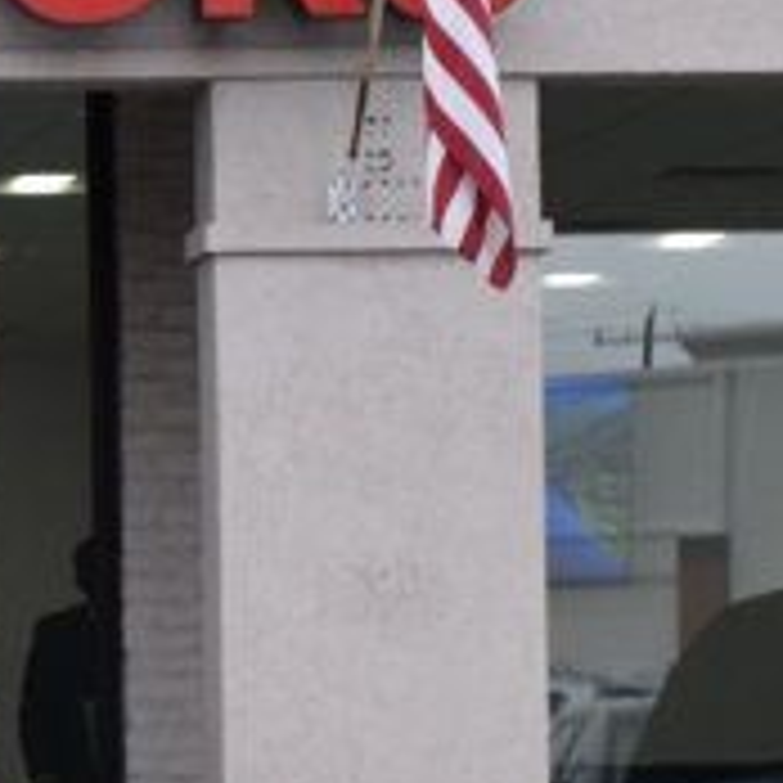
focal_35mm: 195
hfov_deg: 8.6
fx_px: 4990
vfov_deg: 8.9
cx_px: -644
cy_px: 724
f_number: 6.3
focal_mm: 26
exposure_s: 1/200
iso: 200
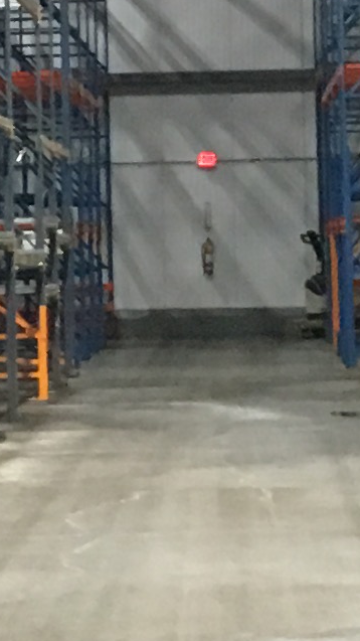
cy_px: 91
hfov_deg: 6.1
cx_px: 34
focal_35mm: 200
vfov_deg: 10.7
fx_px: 3396
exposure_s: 1/15
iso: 200
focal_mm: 4.15
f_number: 2.2
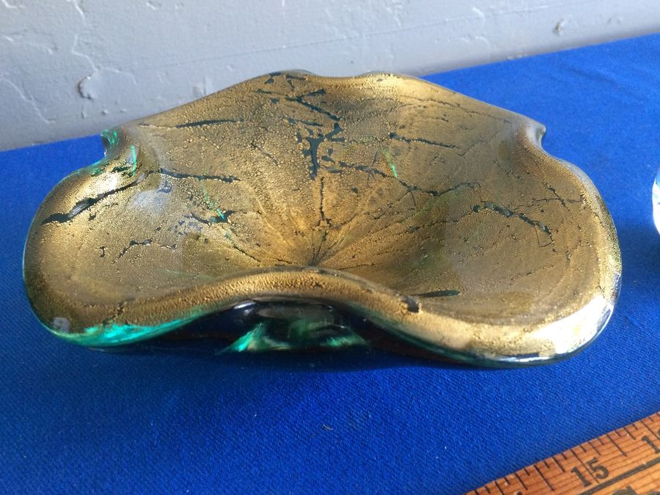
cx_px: 330
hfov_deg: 61.7
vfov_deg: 48.2
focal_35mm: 29
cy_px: 248
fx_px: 553
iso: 125
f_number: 2.2
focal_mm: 4.15
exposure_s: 1/30
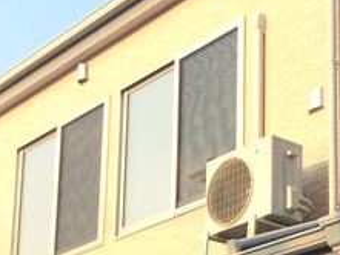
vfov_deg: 13.7
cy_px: 298
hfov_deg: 18.6
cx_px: 231
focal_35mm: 105
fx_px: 1032
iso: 32
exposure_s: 1/488
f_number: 2.2
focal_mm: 4.15
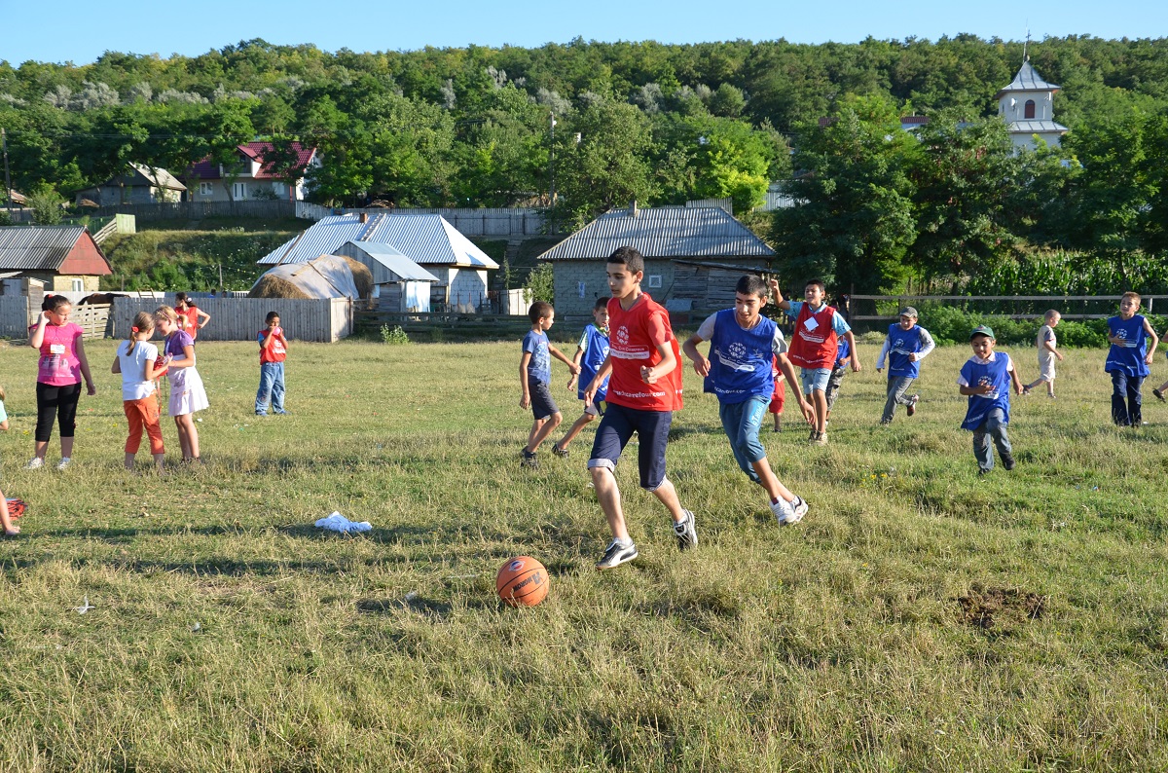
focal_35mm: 42
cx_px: 584
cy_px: 386
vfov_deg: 31.7
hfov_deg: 46.5
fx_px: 1359
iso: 200
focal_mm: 28
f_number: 8
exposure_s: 1/250
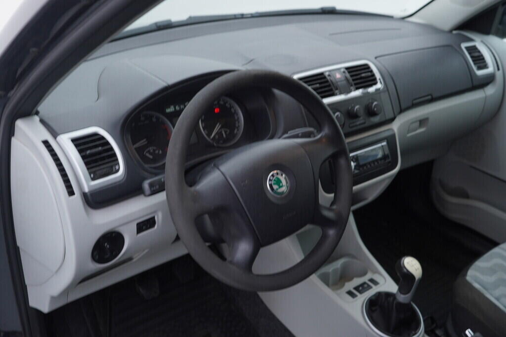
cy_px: 168
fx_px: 506
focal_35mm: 36
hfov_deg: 53.1
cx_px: 253
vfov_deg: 36.9
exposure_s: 1/50
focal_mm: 24
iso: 125
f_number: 3.2
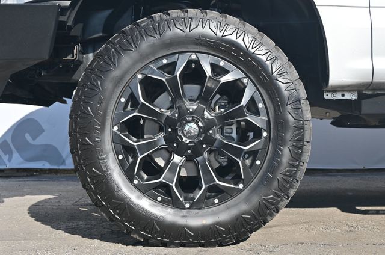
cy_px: 128
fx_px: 544
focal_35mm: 51
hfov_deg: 39.0
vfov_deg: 26.4
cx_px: 192
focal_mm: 34
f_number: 5.6
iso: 140
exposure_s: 1/250
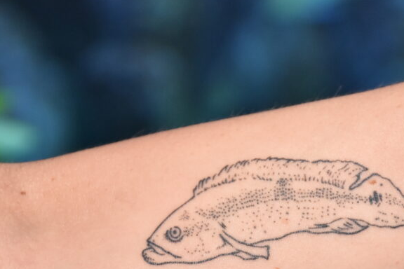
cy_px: 213
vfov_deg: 6.0
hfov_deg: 9.1
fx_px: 2546
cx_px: 290
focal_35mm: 227
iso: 1250
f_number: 5.3
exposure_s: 1/50
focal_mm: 85
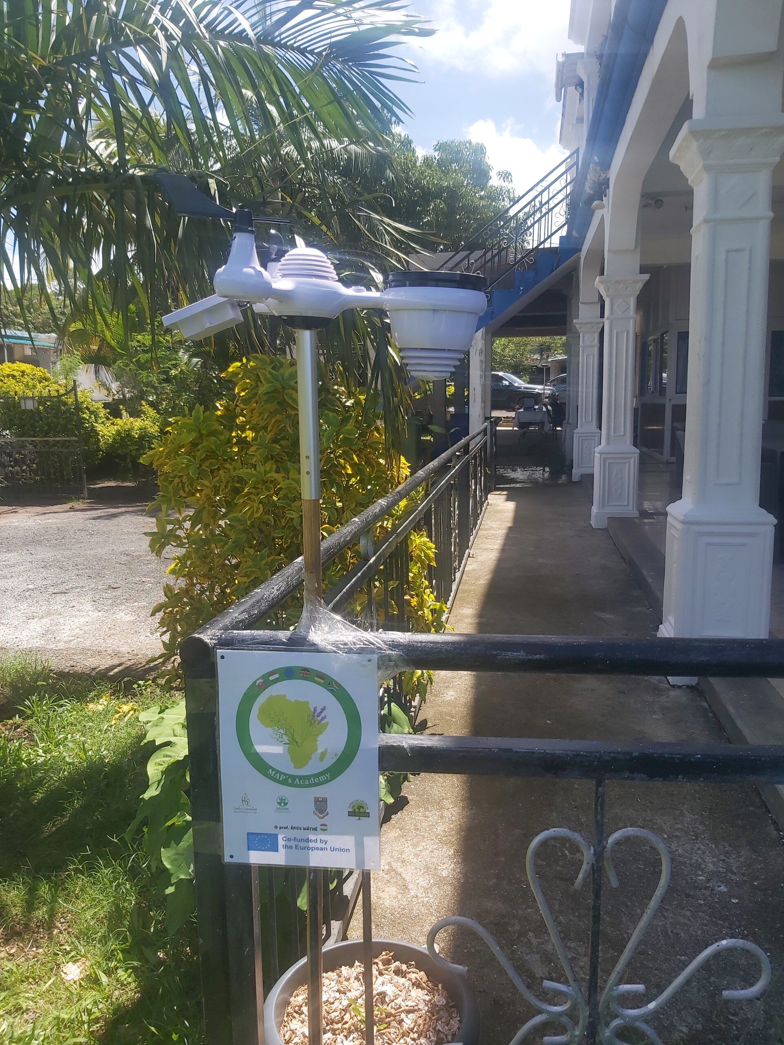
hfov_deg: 53.1
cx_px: 392
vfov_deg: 67.3
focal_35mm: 26
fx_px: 785
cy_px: 522
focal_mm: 3.92
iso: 64
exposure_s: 1/1570
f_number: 1.7
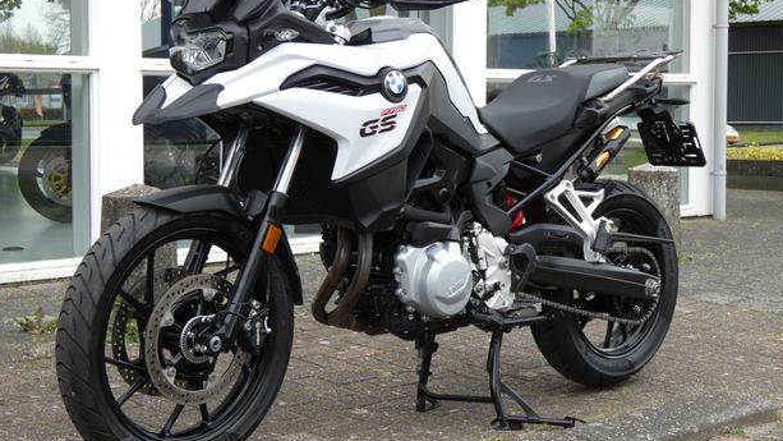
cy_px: 179
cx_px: 379
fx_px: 1370
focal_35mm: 66
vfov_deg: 18.3
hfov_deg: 31.9
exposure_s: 1/80
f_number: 4.1
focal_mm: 10.4
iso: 80
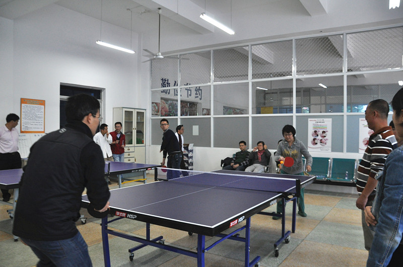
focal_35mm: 27
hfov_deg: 67.5
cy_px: 134
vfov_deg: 47.8
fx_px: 302
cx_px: 202
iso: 800
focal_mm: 18
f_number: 4
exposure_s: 1/60
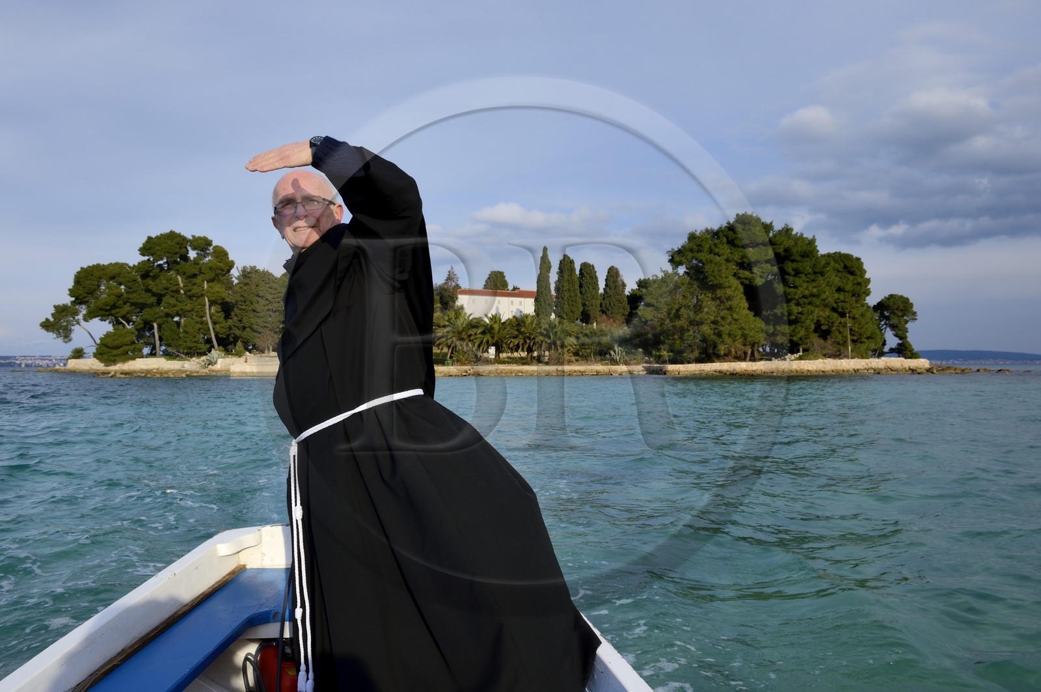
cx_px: 520
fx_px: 693
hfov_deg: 73.8
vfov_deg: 53.1
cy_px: 346
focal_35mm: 24
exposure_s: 1/320
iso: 320
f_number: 13
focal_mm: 24
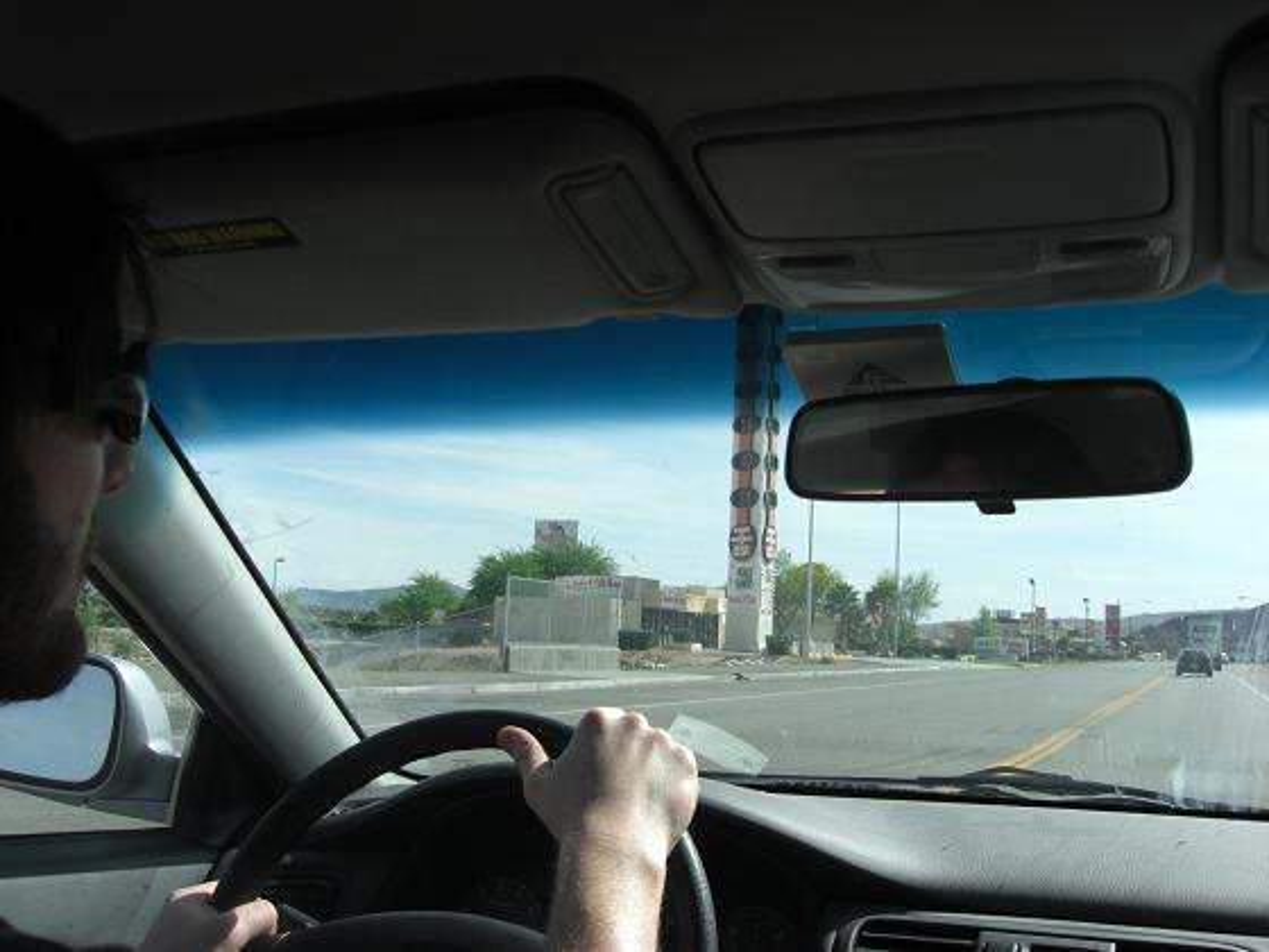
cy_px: 476
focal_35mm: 38
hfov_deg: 49.0
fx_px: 1393
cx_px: 634
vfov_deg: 37.7
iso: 80
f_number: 4
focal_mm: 7.9
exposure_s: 1/640
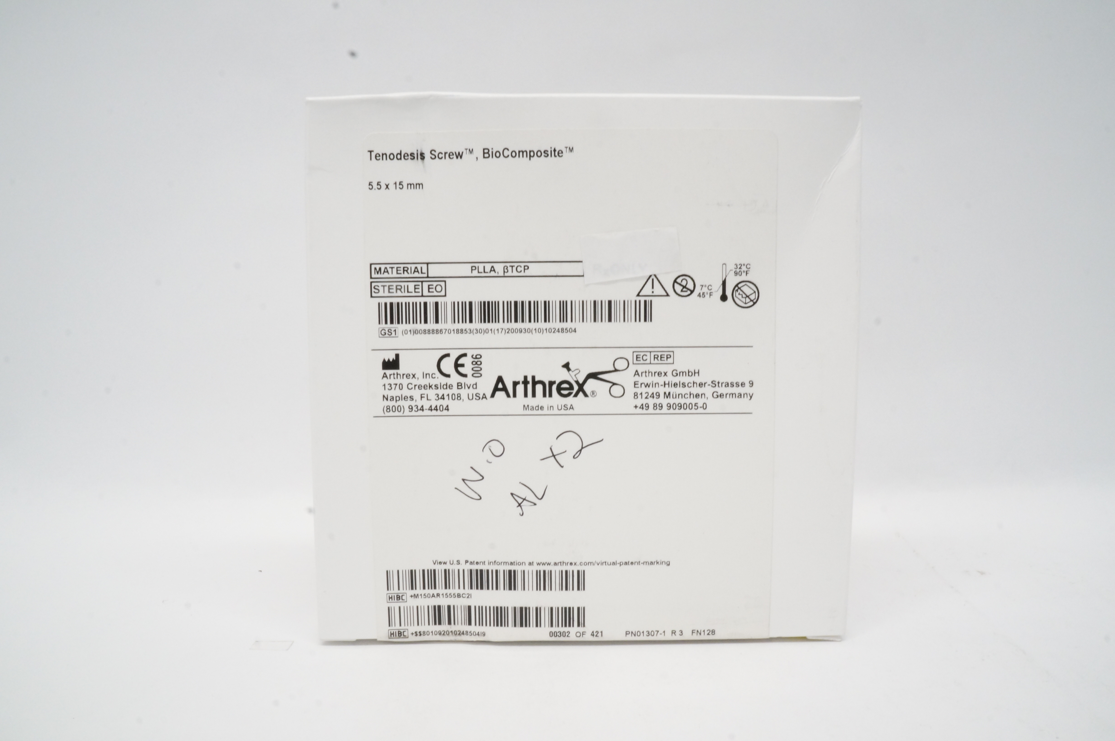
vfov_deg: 47.8
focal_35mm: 27
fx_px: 835
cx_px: 558
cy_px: 370
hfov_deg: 67.4
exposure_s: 1/13
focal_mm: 18
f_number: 22
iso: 1600
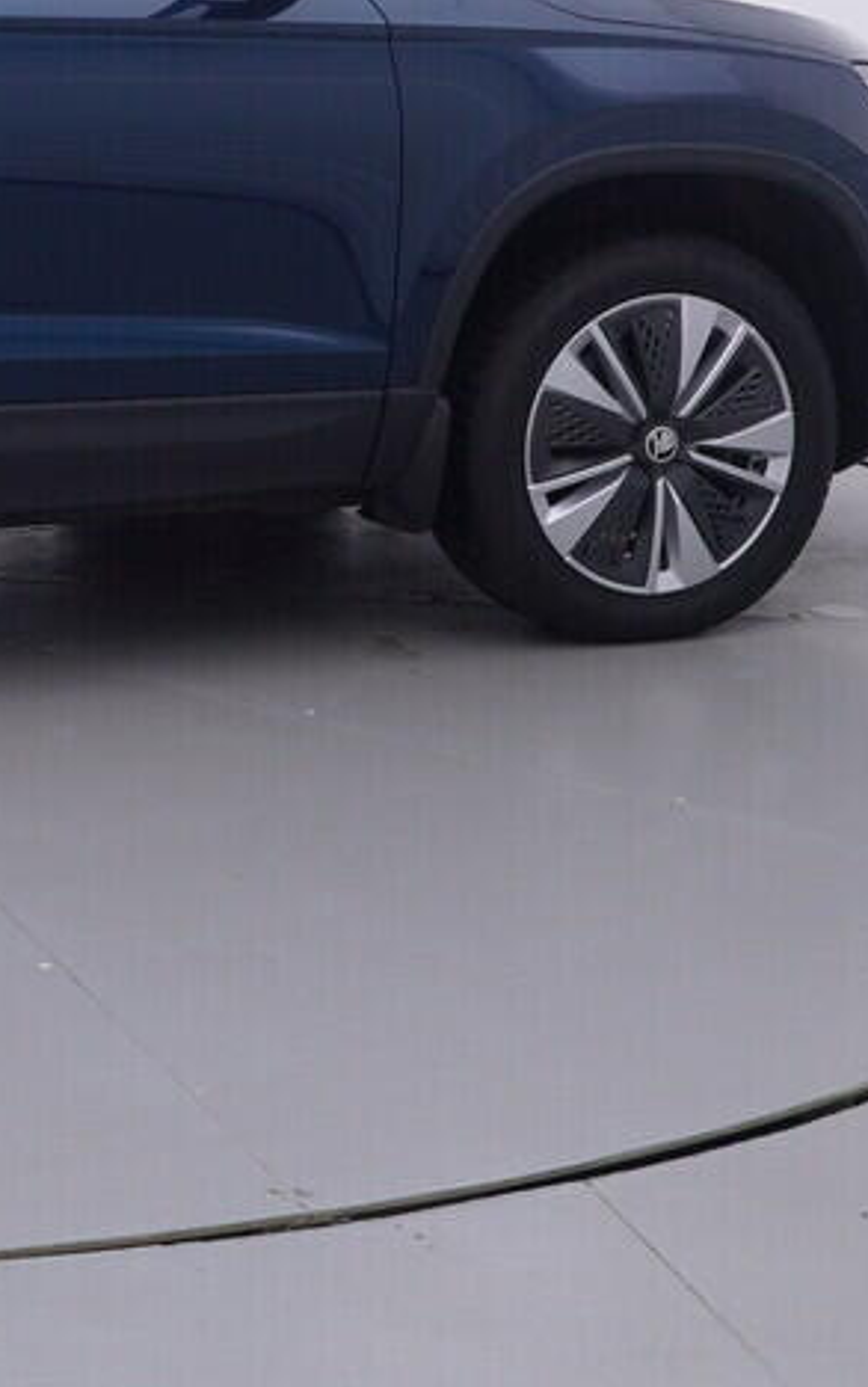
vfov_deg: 28.3
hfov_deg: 17.1
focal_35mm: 71
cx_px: -350
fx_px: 2668
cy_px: 207
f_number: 5
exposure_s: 1/80
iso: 200
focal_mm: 15
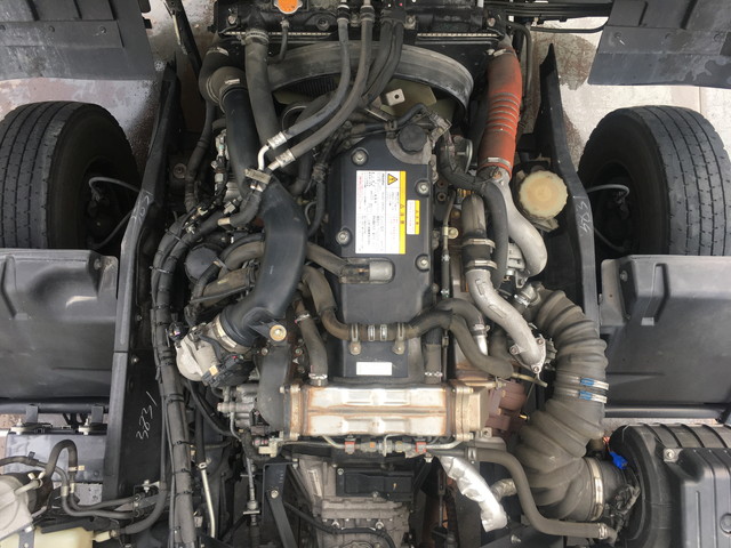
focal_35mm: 29
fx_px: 612
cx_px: 366
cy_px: 274
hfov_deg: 61.7
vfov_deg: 48.2
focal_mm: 4.15
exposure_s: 1/120
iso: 32
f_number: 2.2
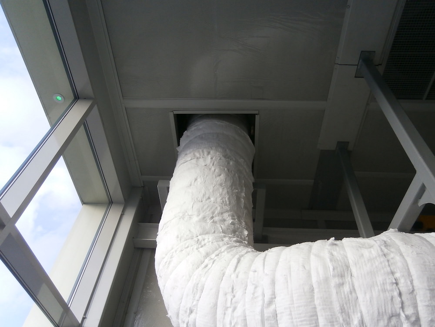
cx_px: 218
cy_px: 164
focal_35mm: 26
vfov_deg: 53.1
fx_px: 327
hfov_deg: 67.3
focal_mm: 4.7
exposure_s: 1/250
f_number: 2.8
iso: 125
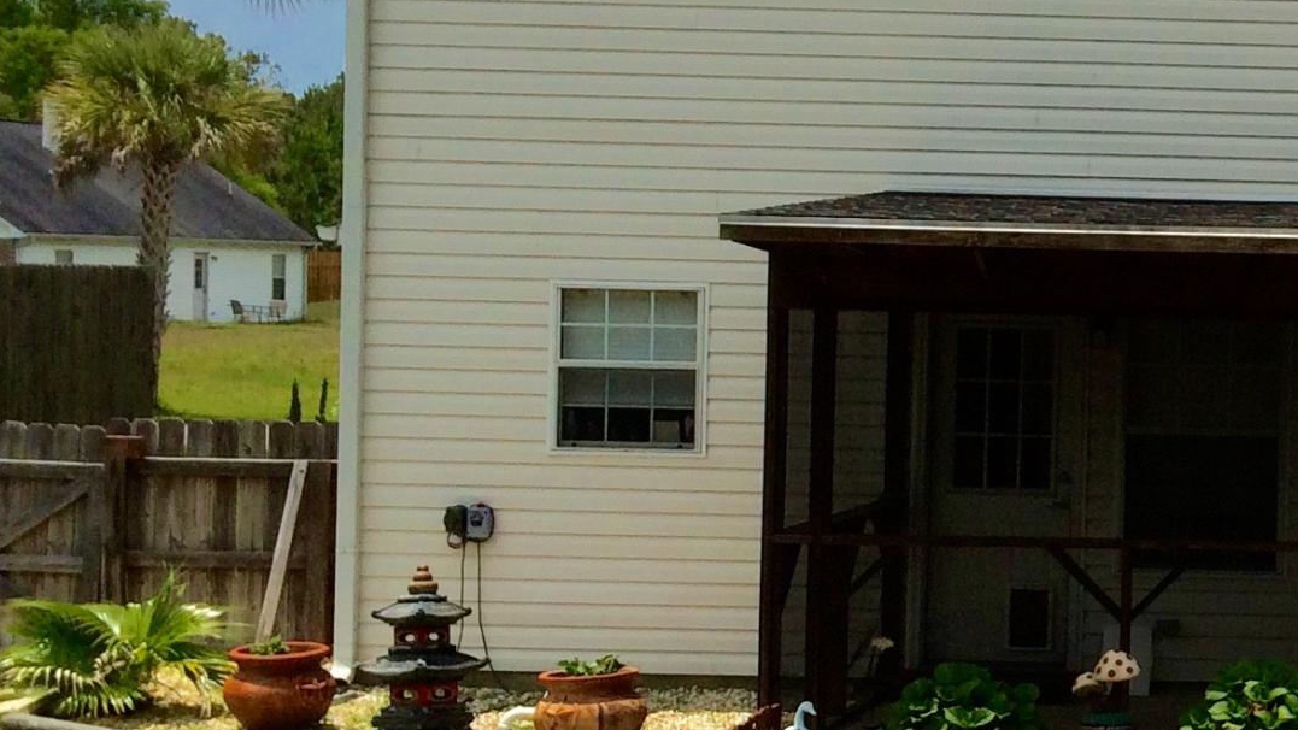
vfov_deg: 13.7
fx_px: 3029
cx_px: 1675
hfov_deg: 21.8
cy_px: 301
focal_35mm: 88
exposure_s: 1/4115
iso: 32
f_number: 2.2
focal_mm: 4.15
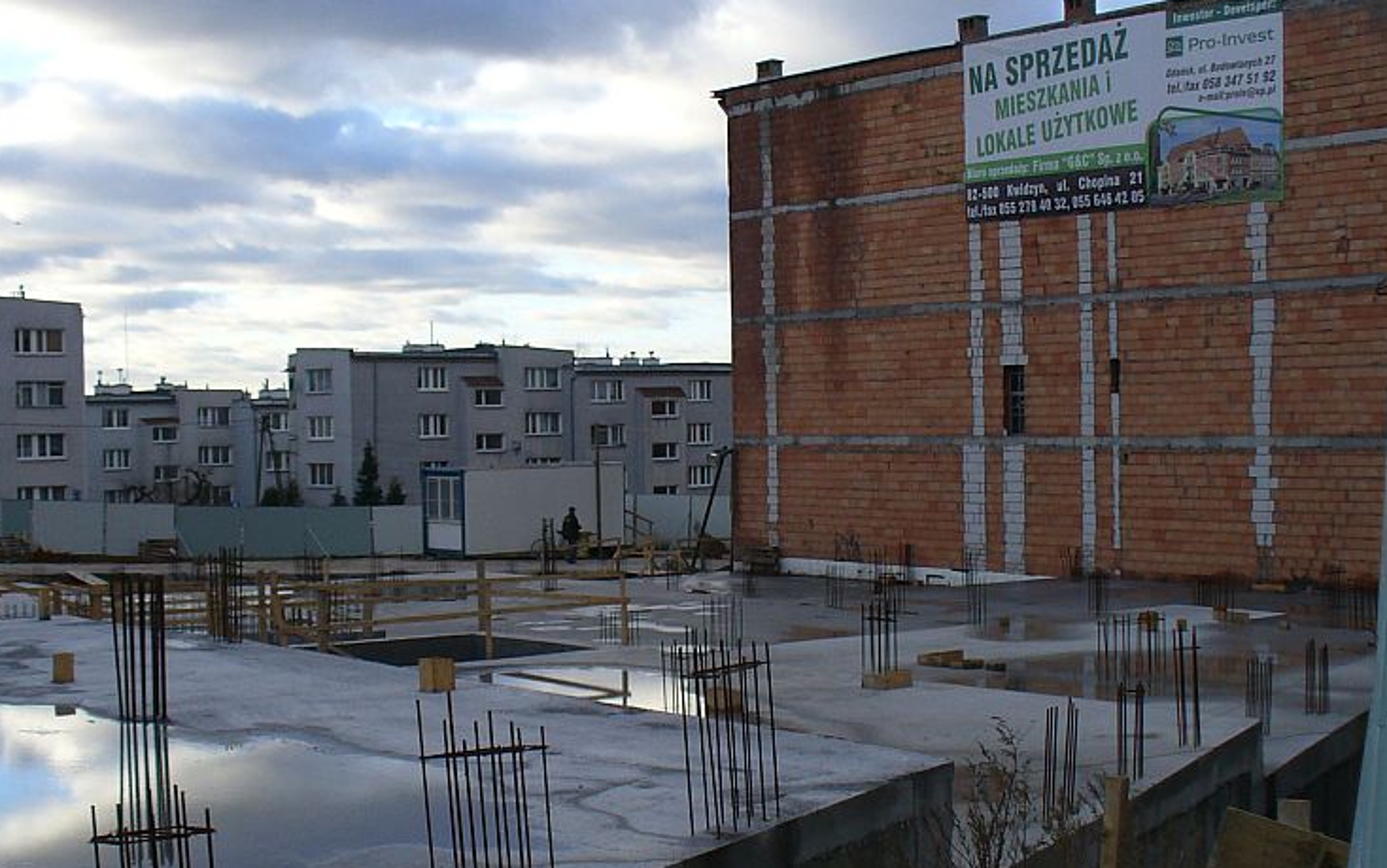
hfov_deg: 38.8
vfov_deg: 24.9
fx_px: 1966
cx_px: 652
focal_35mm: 52
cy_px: 477
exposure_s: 1/320
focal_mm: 6.1
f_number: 2.8
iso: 80
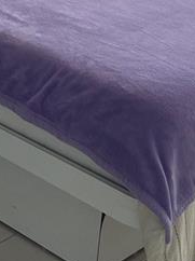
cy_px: -155
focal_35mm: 129
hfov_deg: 11.3
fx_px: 971
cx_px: -5
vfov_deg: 14.1
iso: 32
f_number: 1.6
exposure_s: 1/133
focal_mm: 4.2
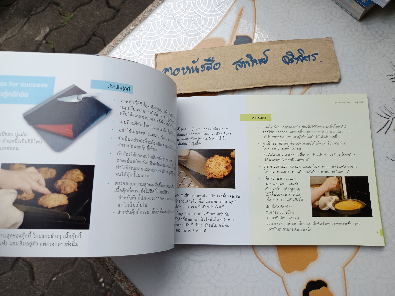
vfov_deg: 56.8
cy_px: 148
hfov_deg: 71.6
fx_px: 274
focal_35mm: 24
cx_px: 198
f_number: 1.7
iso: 50
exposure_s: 1/119
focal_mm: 5.31
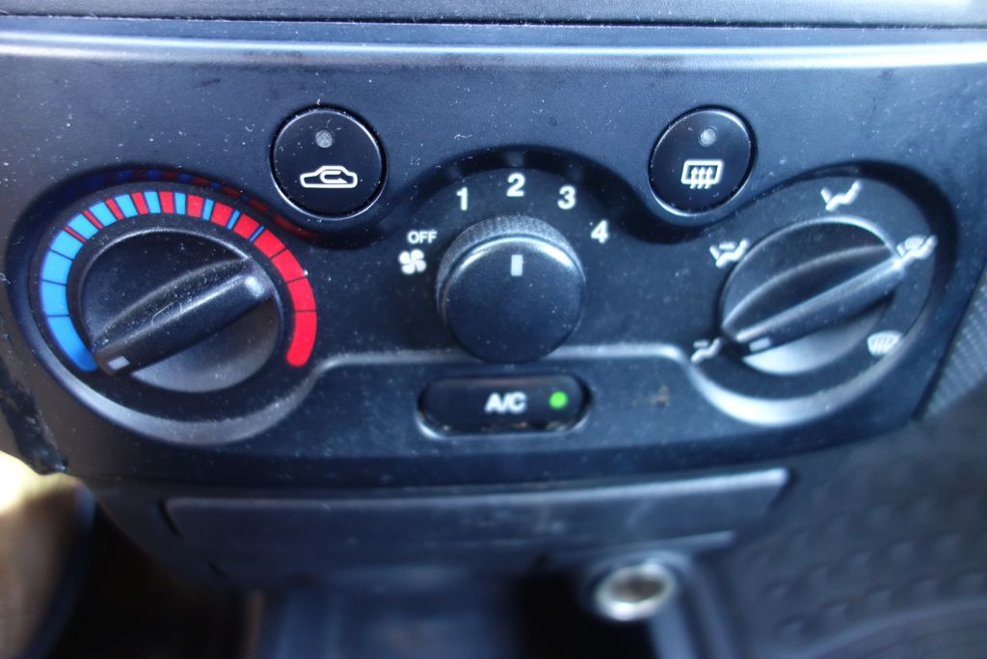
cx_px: 494
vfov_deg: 46.4
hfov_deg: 65.5
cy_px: 330
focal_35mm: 28
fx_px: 768
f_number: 1.8
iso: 400
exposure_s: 1/30
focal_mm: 10.4
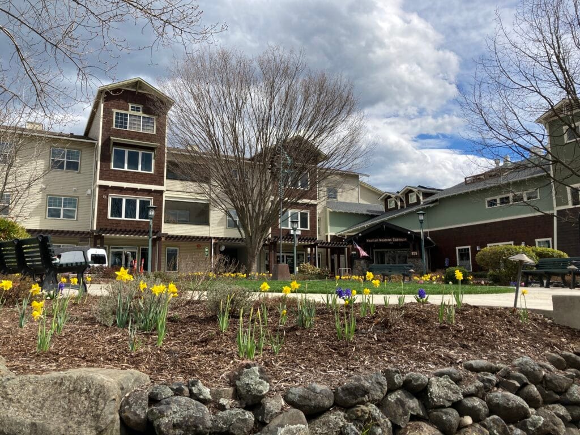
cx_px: 290
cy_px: 218
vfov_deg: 49.7
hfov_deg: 63.4
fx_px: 469
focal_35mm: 28
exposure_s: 1/1845
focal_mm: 3.99
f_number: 1.8
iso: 20
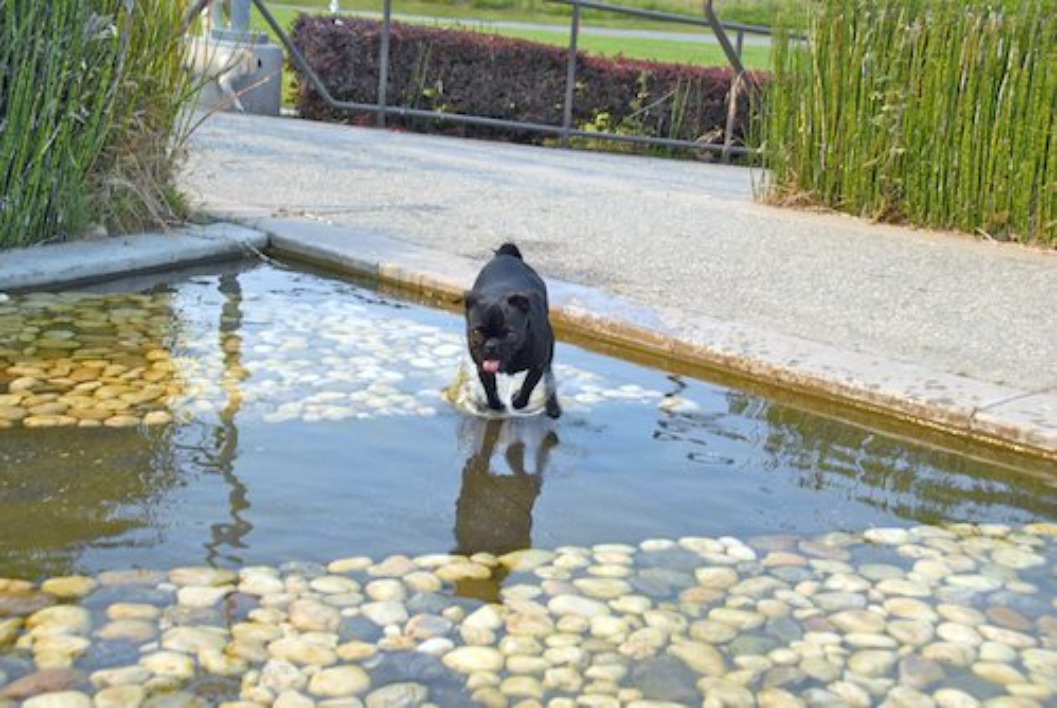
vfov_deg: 26.6
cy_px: 354
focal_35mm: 51
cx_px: 528
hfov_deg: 38.8
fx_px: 1499
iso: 100
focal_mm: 34
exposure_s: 1/250
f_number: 5.6
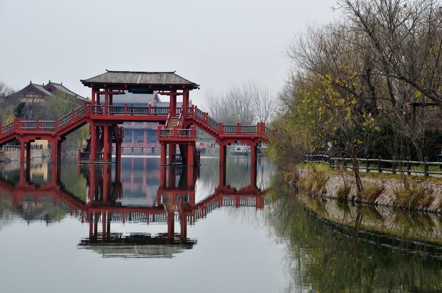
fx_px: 1287
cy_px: 146
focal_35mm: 105
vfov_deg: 13.0
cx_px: 221
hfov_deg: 19.5
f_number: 10
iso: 360
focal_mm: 70
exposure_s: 1/250
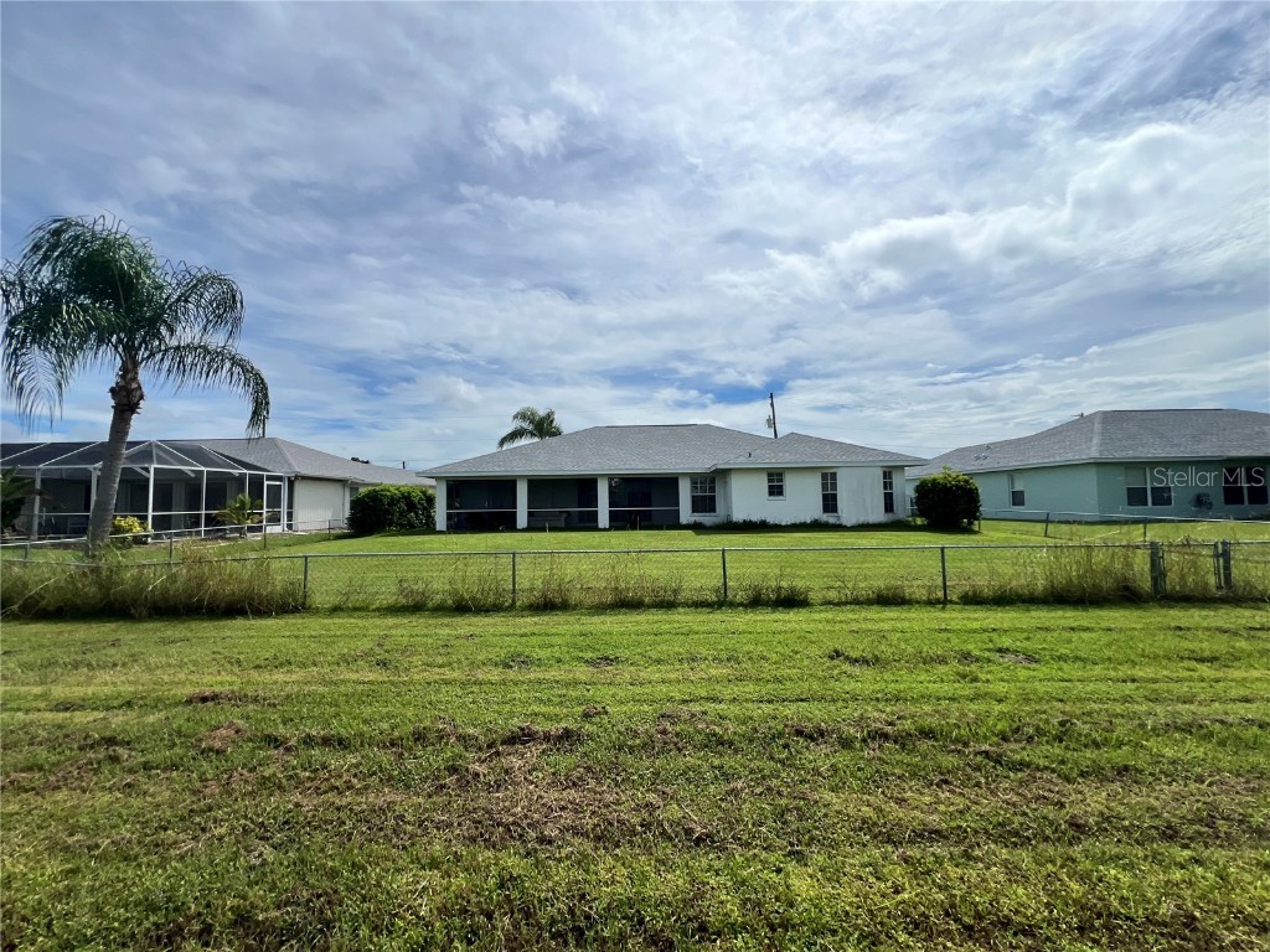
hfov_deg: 106.2
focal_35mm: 13
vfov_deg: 89.9
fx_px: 477
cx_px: 635
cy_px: 476
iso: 32
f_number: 1.8
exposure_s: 1/3650
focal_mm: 1.57
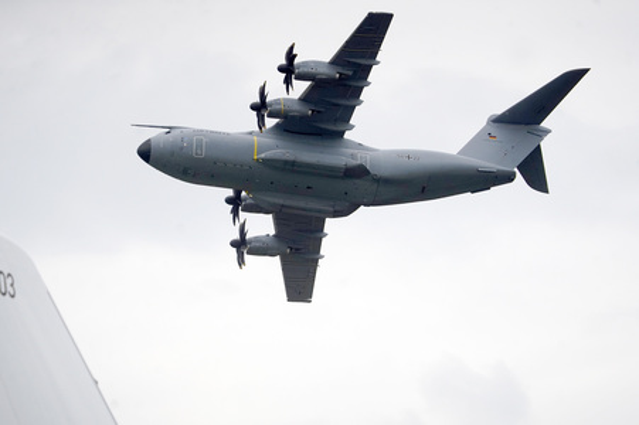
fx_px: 5037
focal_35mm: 284
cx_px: 320
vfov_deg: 4.8
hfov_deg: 7.3
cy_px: 212
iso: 1600
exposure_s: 1/4000
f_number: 6.3
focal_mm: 284
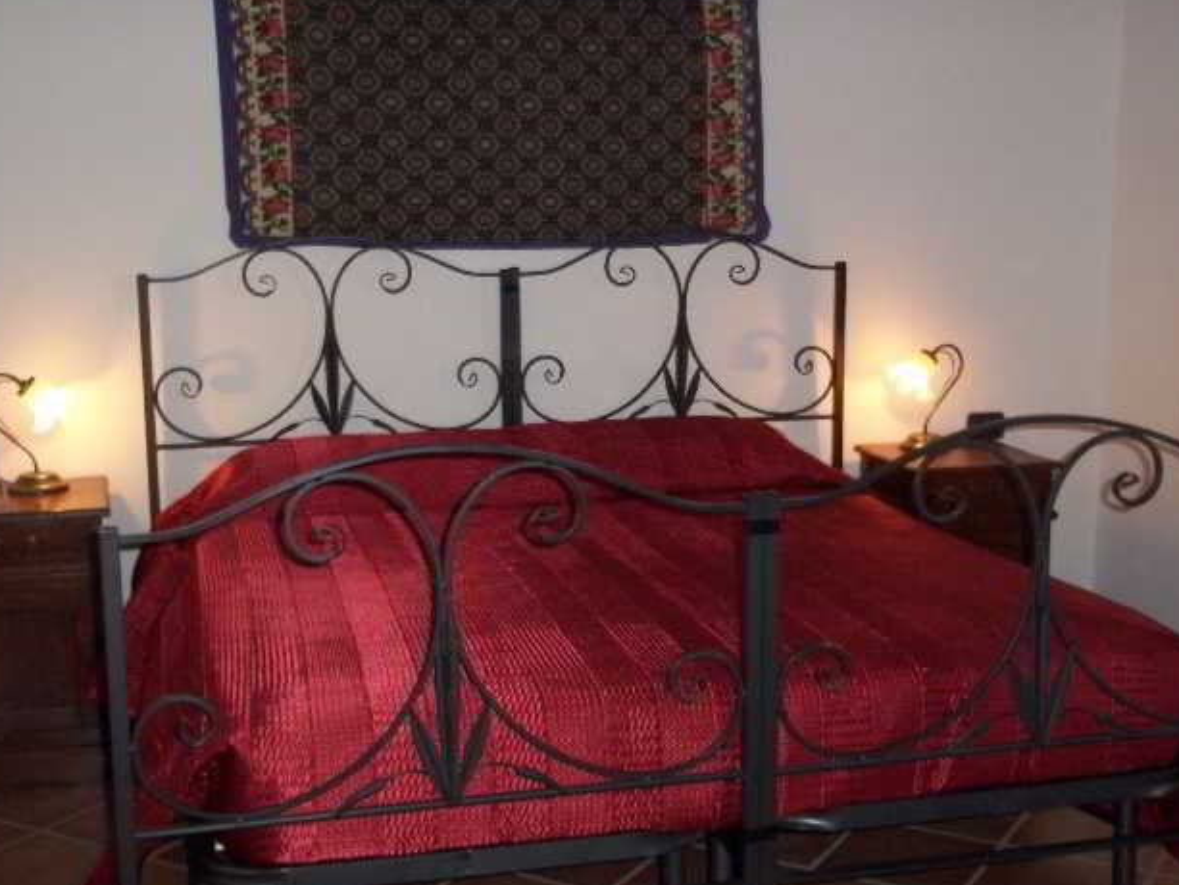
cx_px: 589
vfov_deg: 30.9
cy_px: 460
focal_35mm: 47
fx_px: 1601
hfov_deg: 40.4
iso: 160
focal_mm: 6.5
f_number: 3.1
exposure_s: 1/30
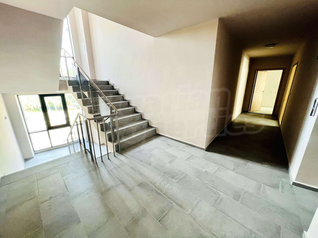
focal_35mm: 13
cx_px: 159
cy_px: 119
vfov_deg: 89.9
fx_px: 119
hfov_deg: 106.2
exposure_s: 1/84
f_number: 1.8
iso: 250
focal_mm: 1.57
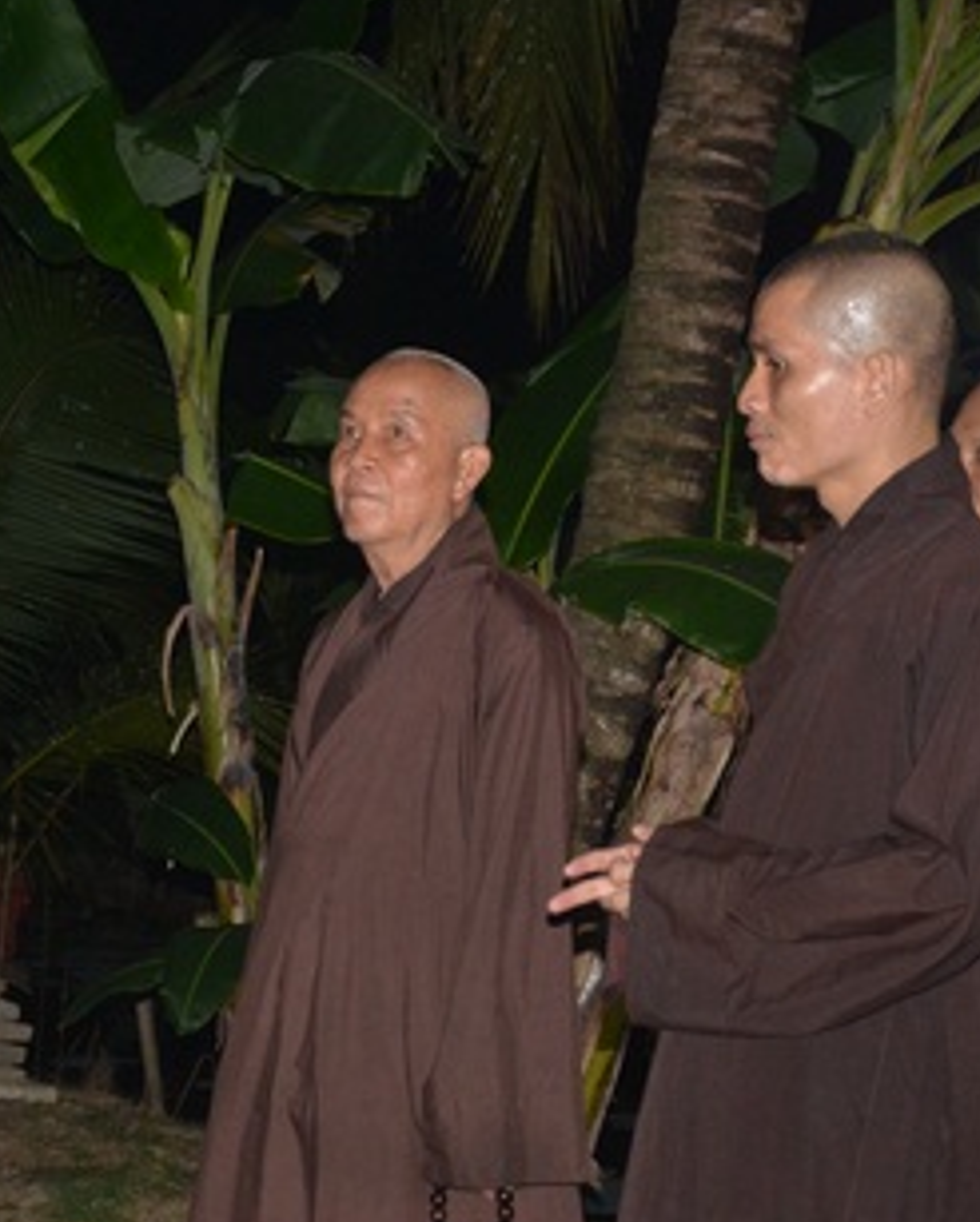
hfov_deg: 14.7
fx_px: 3766
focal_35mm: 104
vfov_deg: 18.4
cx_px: 159
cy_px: 679
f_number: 5
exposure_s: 1/60
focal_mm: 35
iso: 1000
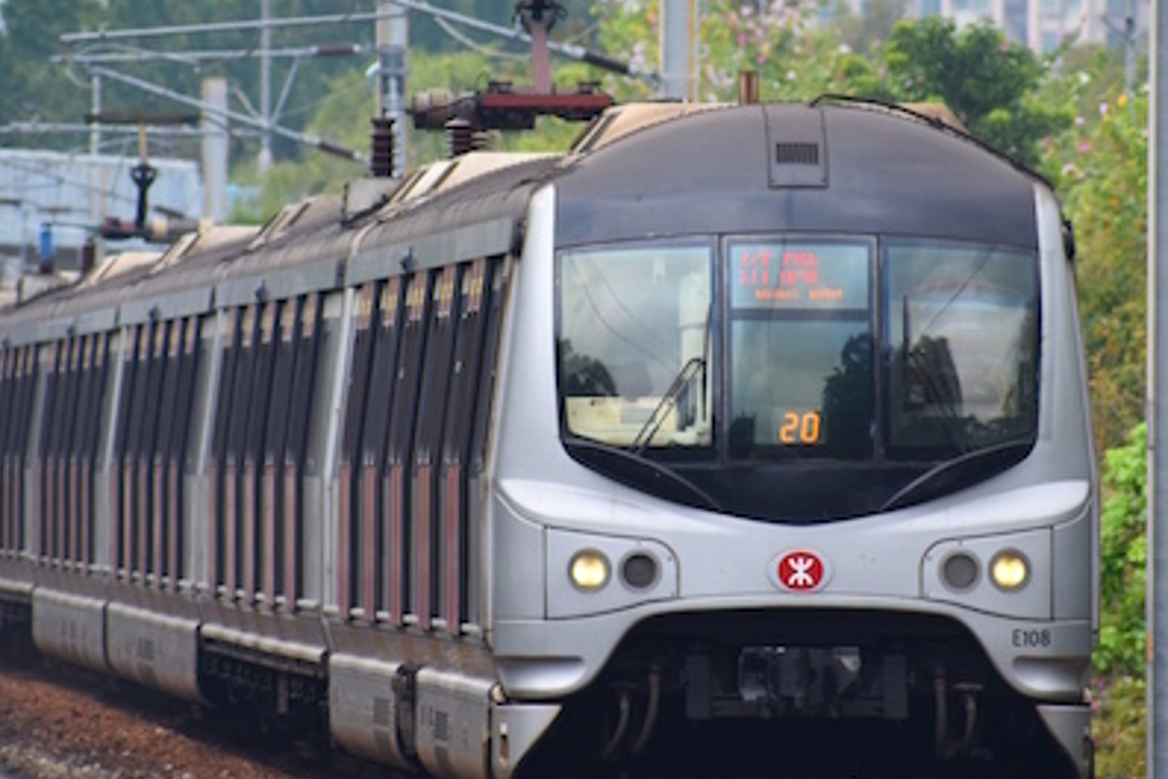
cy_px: 382
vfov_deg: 2.7
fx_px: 16552
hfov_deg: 4.0
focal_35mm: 510
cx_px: 435
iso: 400
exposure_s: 1/400
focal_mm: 270
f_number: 6
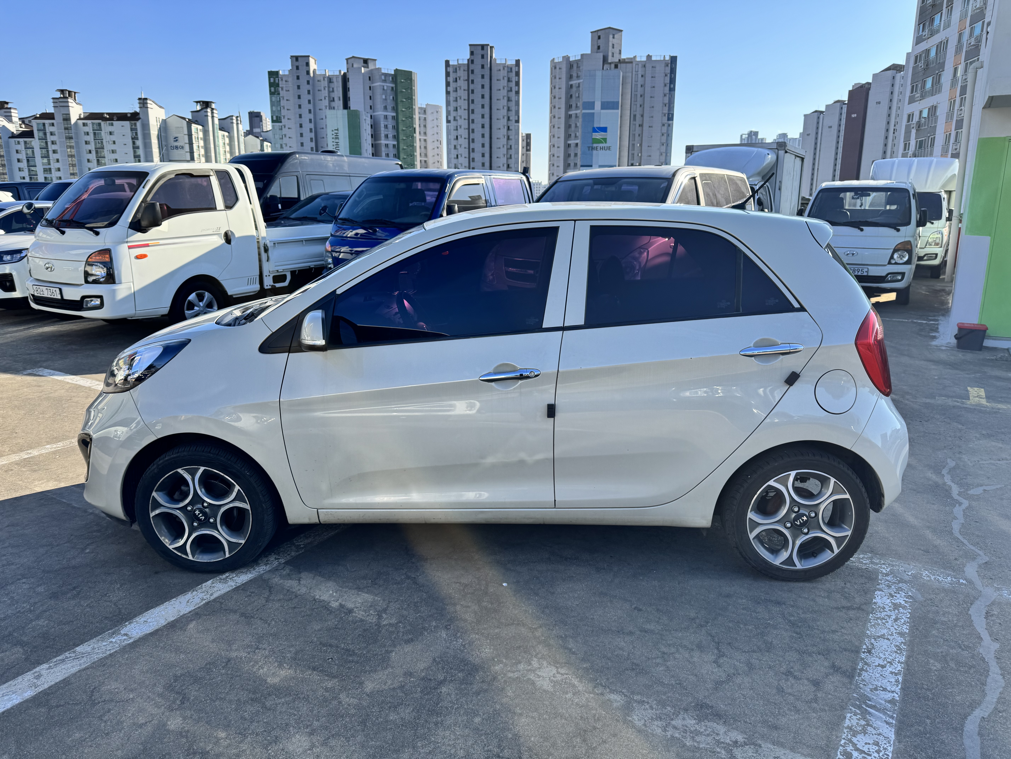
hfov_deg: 71.6
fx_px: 701
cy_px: 380
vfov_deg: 56.8
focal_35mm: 24
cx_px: 506
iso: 80
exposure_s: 1/1721
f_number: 1.78
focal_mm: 6.76
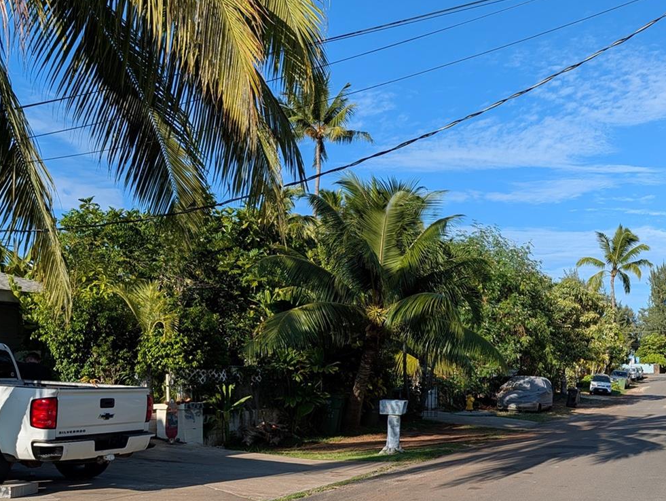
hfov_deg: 45.8
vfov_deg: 36.0
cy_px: 382
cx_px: 517
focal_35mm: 39
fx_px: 751
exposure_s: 1/1214
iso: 19
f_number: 1.68
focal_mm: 6.9
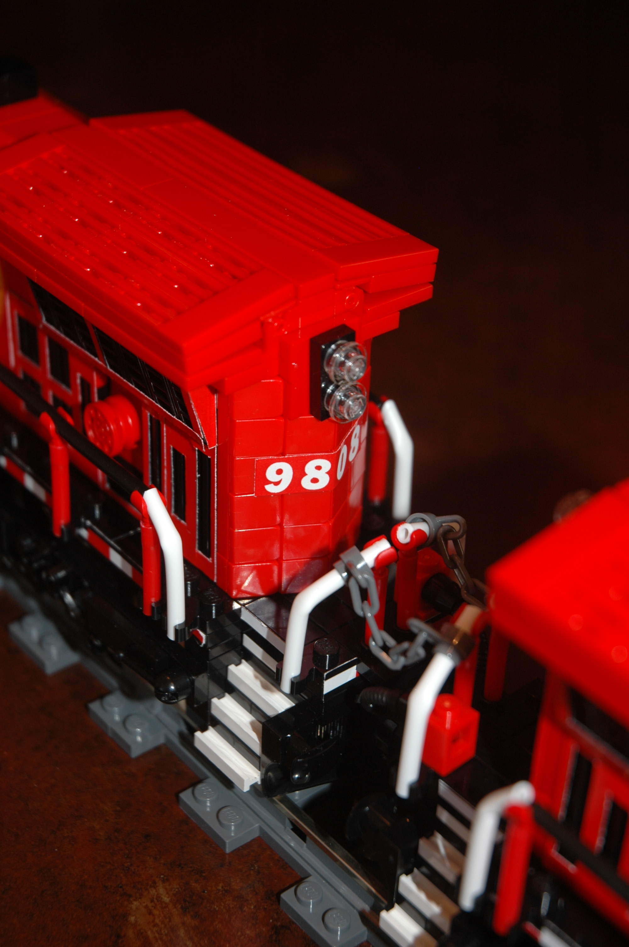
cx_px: 314
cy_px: 474
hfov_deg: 18.9
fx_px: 1890
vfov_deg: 28.1
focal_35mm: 72
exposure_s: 1/60
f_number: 4.5
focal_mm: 48
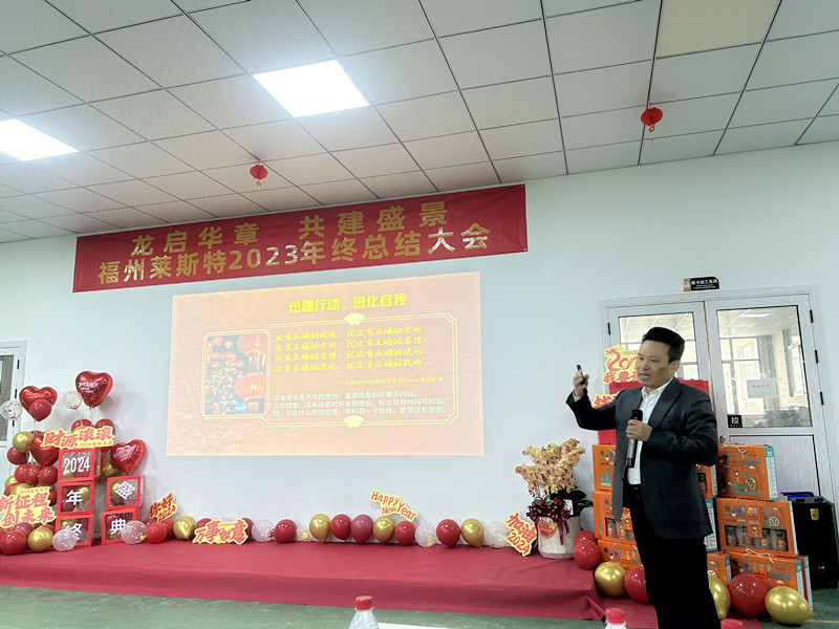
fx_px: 630
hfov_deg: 67.3
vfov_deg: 53.1
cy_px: 314
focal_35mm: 26
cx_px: 420
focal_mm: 5.7
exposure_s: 1/50
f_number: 1.5
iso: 80
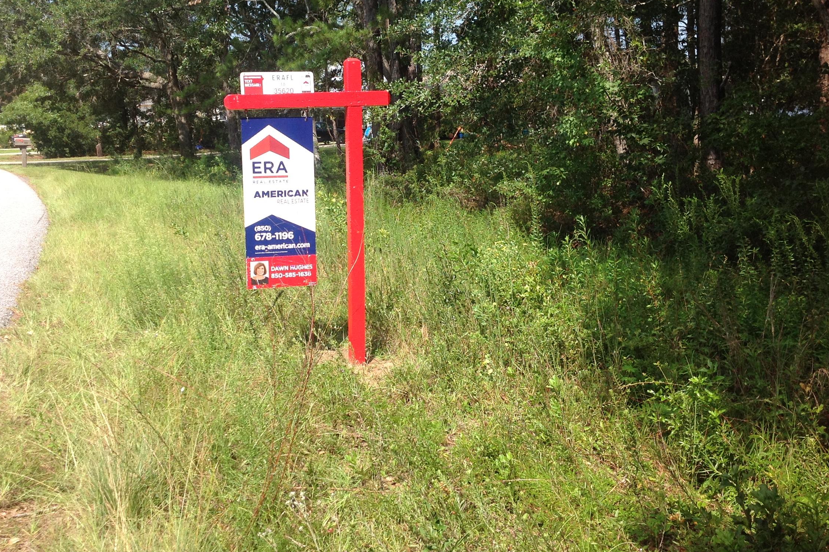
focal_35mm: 42
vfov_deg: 31.8
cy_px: 217
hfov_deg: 46.3
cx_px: 364
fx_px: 967
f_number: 2.4
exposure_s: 1/975
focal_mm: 4.28
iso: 50
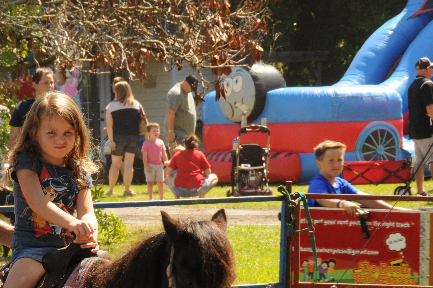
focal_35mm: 251
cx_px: 115
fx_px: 3015
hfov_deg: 8.2
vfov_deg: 5.5
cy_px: 206
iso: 500
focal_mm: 86
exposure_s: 1/160
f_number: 20
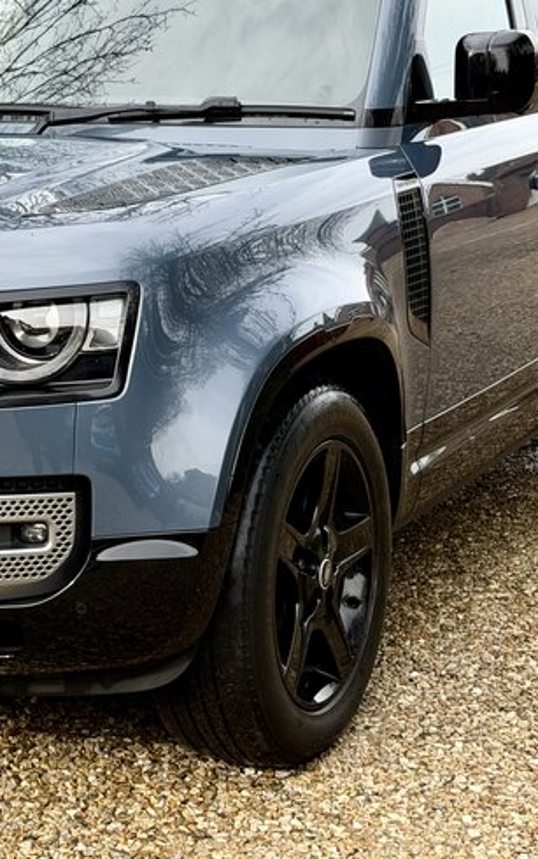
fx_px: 1944
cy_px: 372
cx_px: 126
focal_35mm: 83
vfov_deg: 24.9
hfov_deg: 15.7
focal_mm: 6.76
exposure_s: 1/837
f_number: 1.78
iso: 80
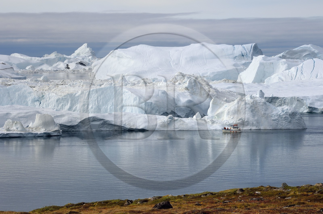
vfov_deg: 6.9
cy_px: 107
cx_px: 162
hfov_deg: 10.3
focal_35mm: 200
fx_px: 1793
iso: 400
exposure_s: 1/320
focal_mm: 200
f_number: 20
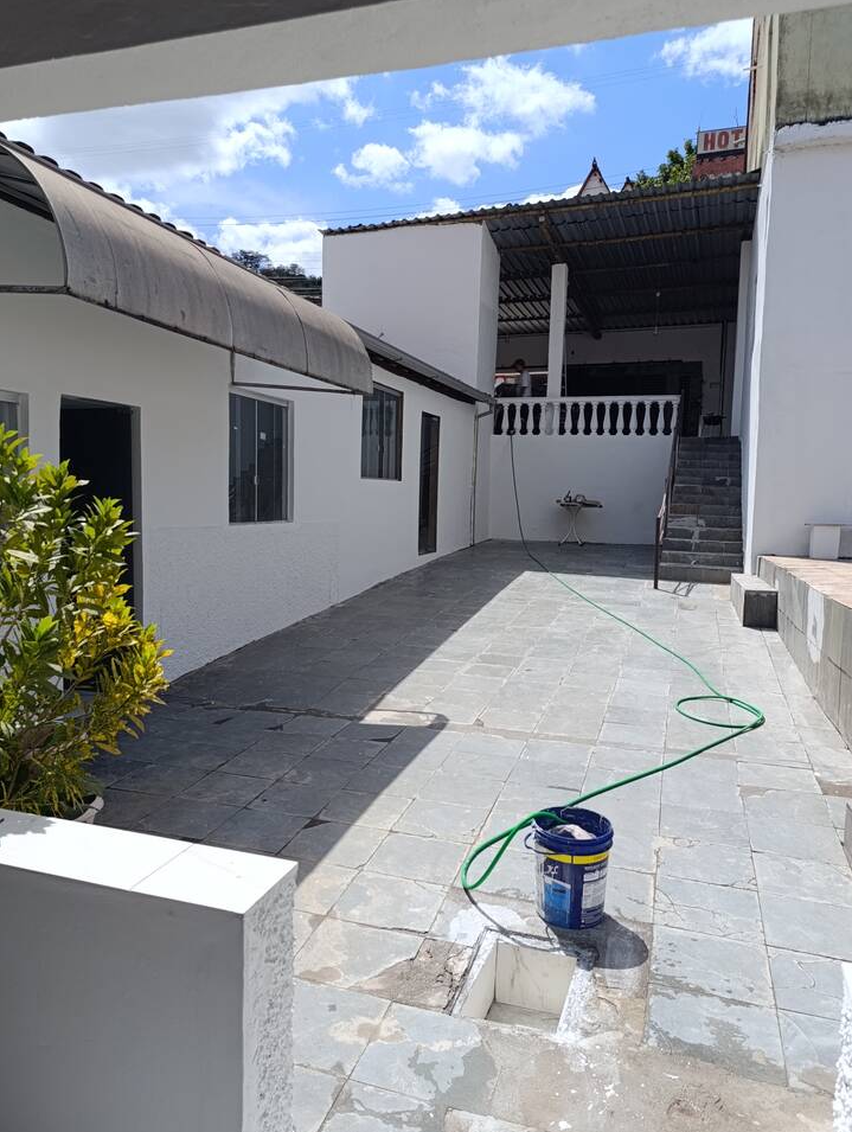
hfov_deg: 53.1
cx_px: 386
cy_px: 557
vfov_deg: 67.2
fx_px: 851
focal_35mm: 26
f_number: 1.6
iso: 50
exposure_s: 1/732
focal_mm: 6.14
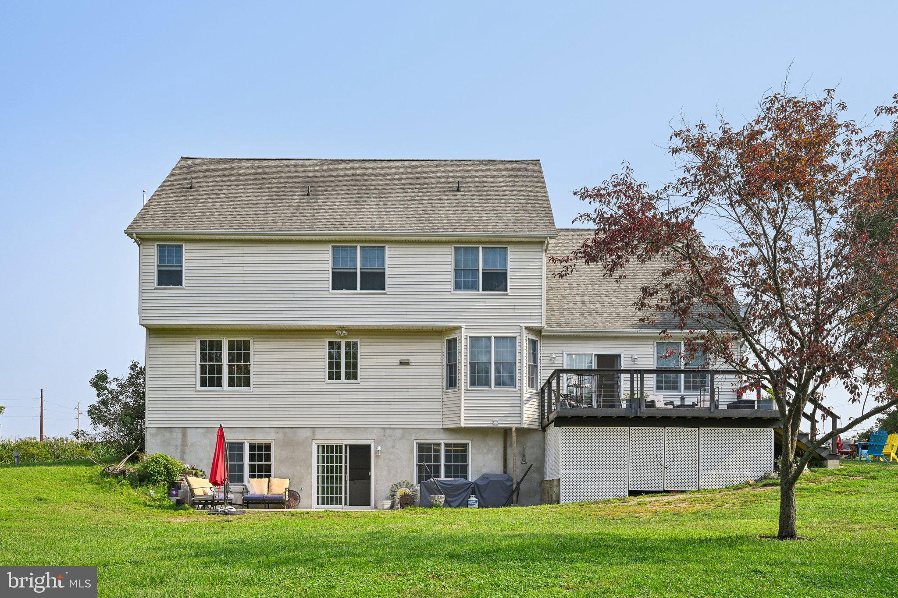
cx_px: 449
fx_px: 748
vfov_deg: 43.6
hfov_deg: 61.9
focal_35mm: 30
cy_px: 299
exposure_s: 1/800
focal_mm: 30
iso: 400
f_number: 8
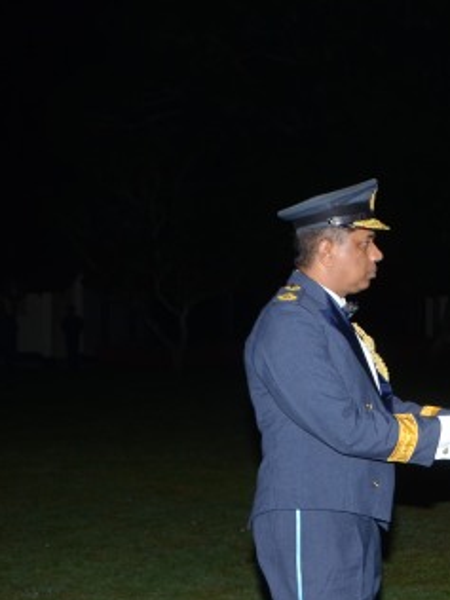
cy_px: 331
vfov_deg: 27.4
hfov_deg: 19.6
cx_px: 532
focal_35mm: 71
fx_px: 1231
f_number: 5
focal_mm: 26
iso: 640
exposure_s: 1/50
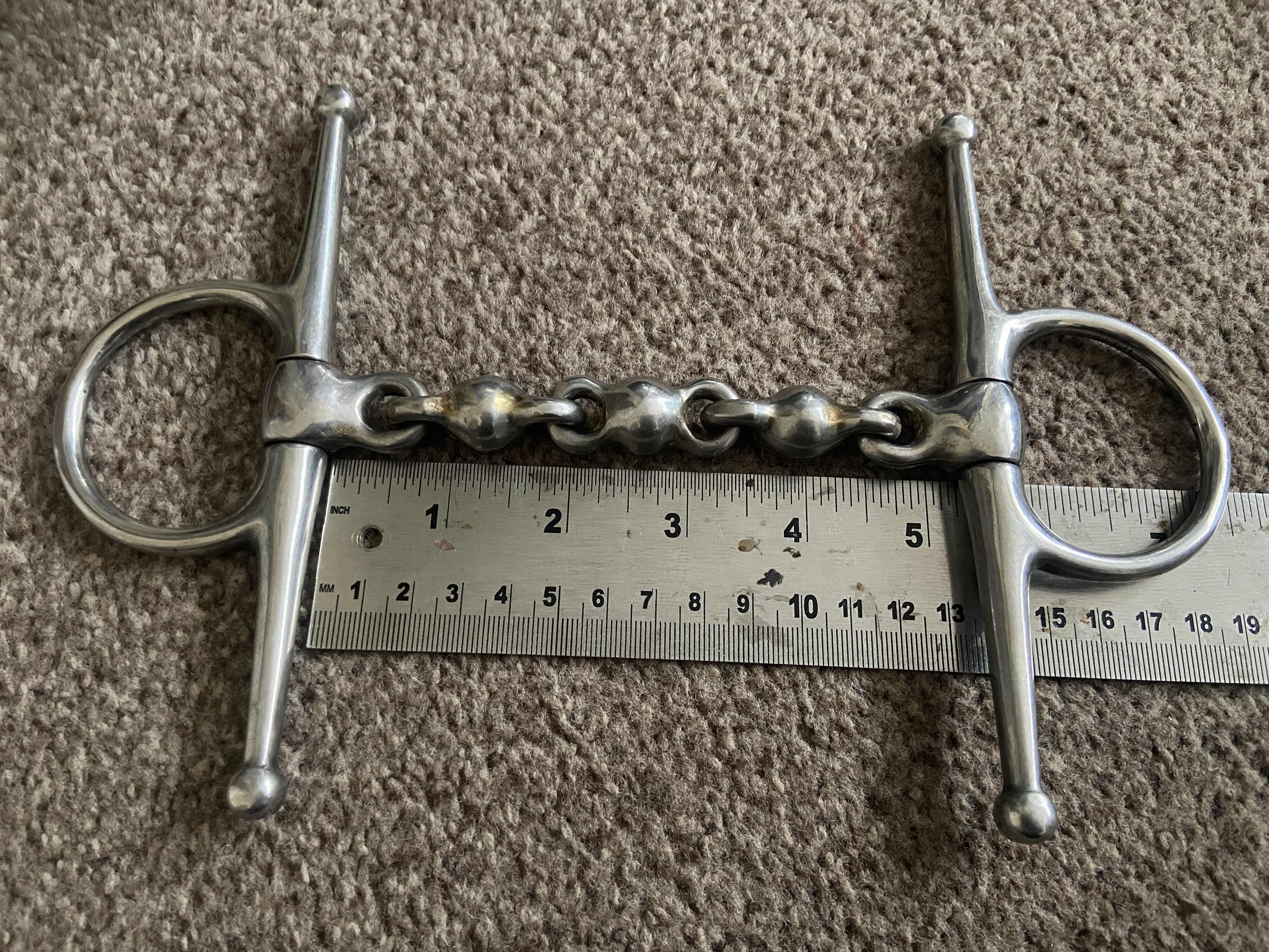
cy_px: 476
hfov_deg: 67.3
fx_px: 953
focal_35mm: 26
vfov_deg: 53.1
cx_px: 634
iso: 800
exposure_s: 1/30
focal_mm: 4.25
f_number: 1.8
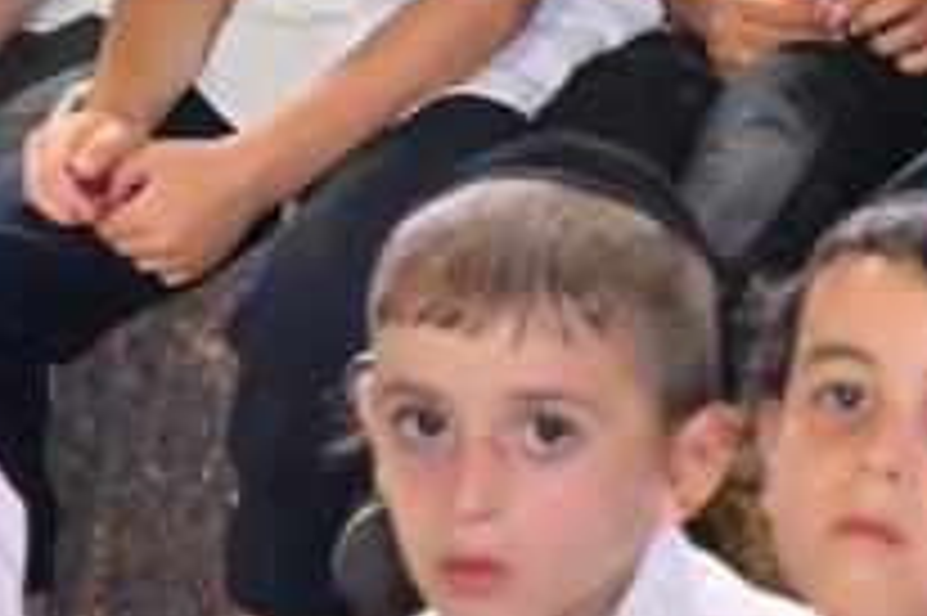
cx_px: 1354
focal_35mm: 423
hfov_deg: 4.8
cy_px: -330
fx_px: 10883
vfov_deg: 3.2
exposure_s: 1/160
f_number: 4
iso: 1250
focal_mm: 85
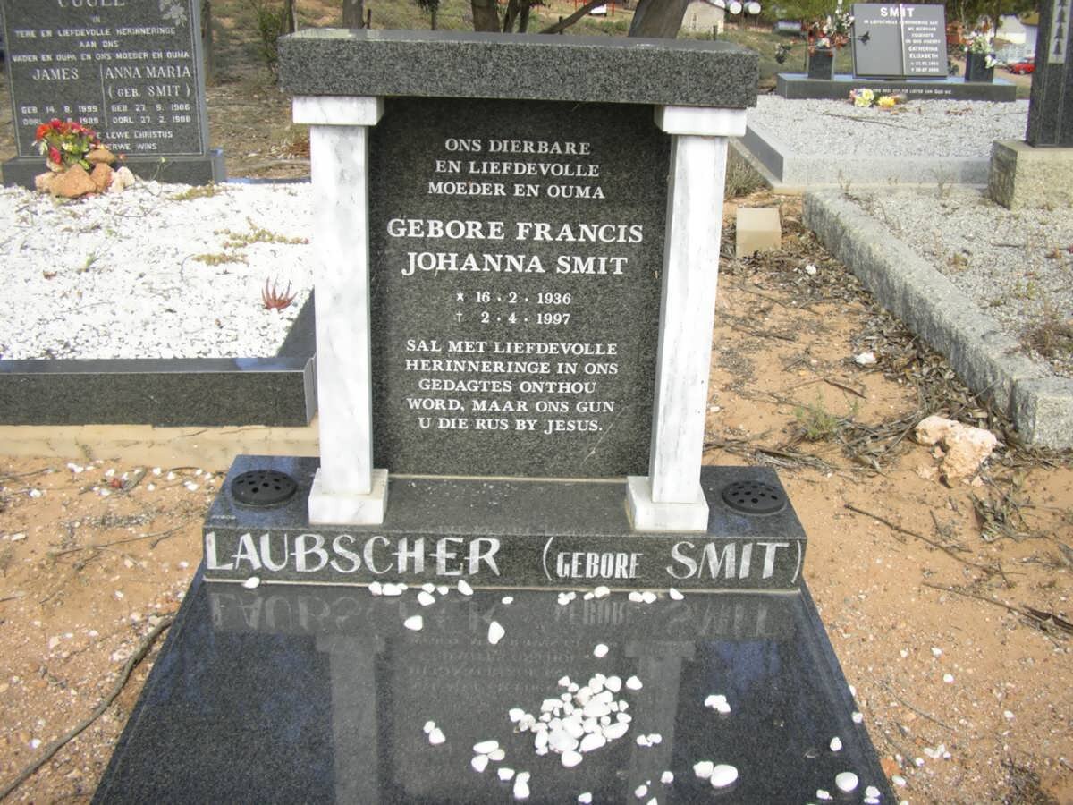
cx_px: 536
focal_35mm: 38
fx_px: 1178
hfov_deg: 49.0
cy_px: 402
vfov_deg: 37.7
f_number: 2.9
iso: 50
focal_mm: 5.8
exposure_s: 1/320
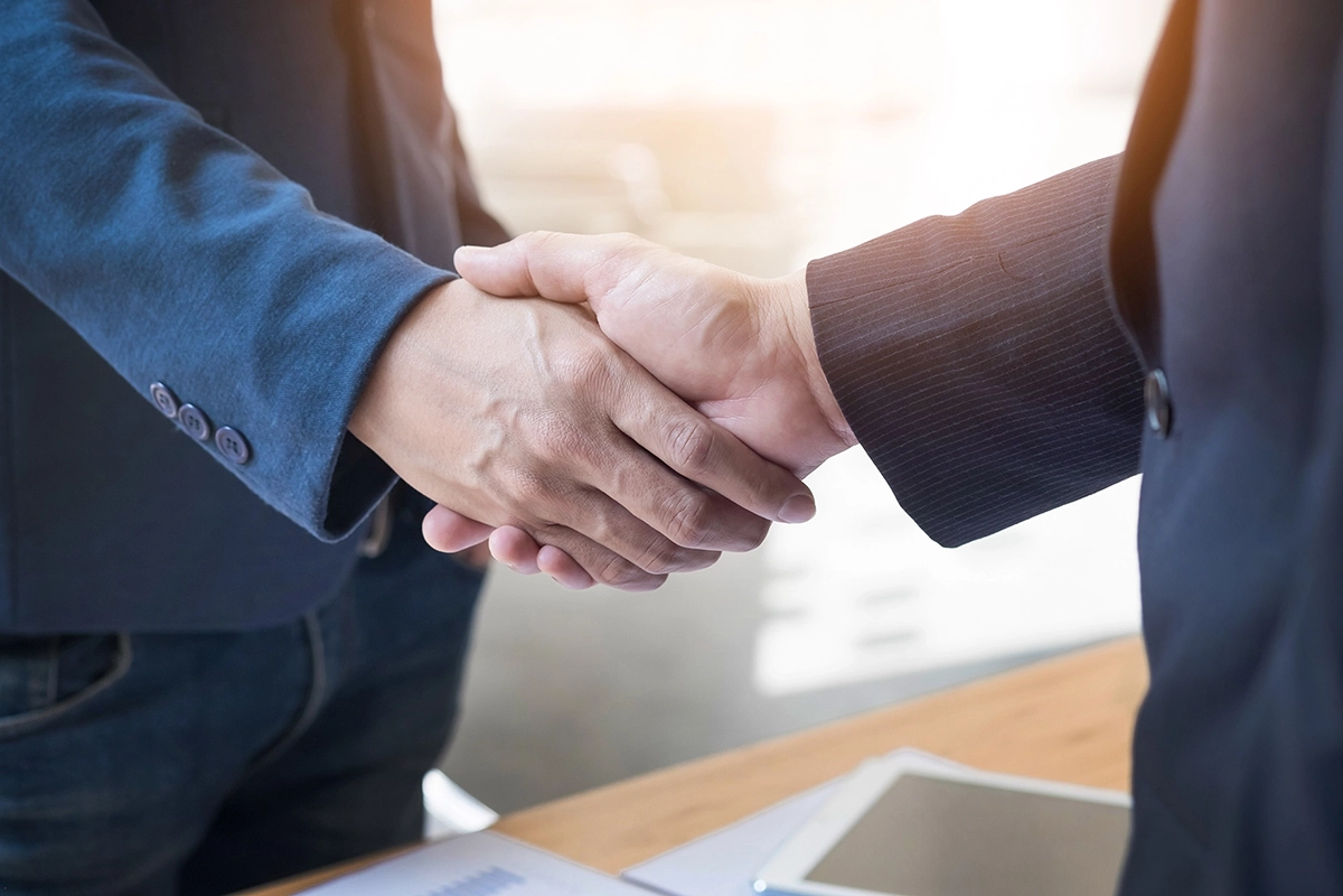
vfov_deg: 15.2
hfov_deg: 22.6
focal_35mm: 90
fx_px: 3357
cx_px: 672
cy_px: 448
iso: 200
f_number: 4
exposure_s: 1/125
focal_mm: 60
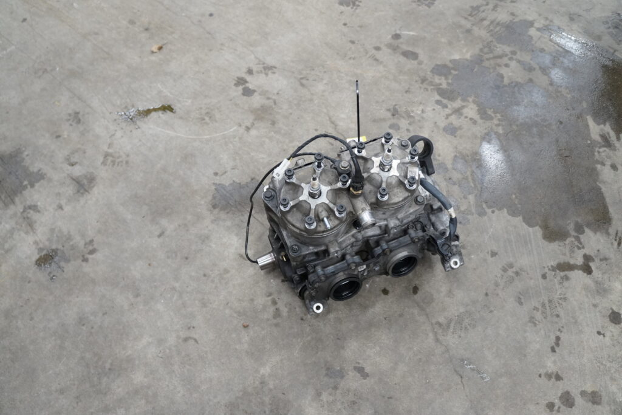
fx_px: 492
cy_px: 208
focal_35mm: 28
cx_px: 311
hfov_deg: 64.5
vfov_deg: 45.7
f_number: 3.5
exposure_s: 1/60
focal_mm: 19
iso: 640
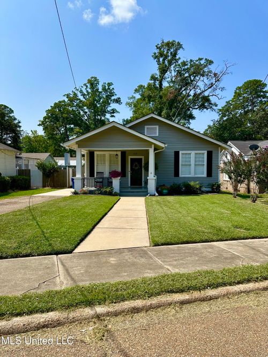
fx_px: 248
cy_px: 178
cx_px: 134
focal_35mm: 24
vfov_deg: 71.6
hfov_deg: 56.8
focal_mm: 6.86
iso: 80
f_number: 1.78
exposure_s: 1/4184
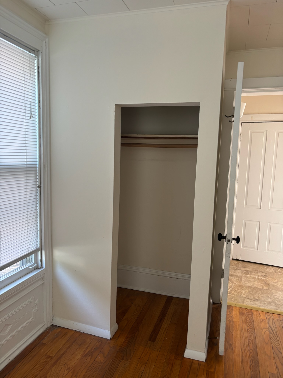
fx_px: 283
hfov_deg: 53.1
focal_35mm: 26
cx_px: 142
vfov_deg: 67.3
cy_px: 189
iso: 160
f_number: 1.6
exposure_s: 1/60
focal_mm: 5.96
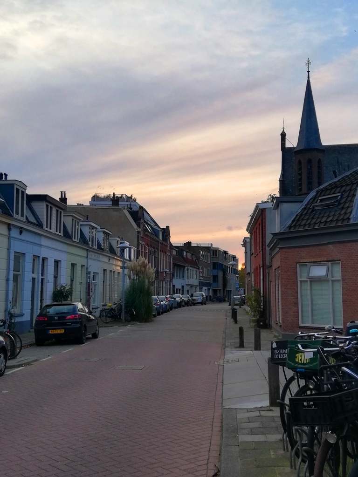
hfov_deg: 36.0
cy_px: 238
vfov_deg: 46.8
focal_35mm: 40
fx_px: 552
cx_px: 179
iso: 50
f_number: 2.2
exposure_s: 1/147
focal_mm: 3.81
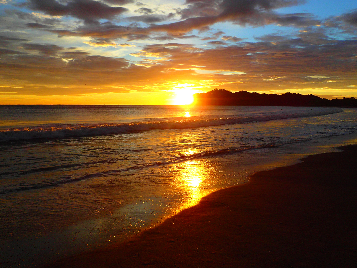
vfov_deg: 46.8
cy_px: 134
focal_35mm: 30
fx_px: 309
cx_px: 178
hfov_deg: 60.0
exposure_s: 1/640
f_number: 3.2
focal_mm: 5.5
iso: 100
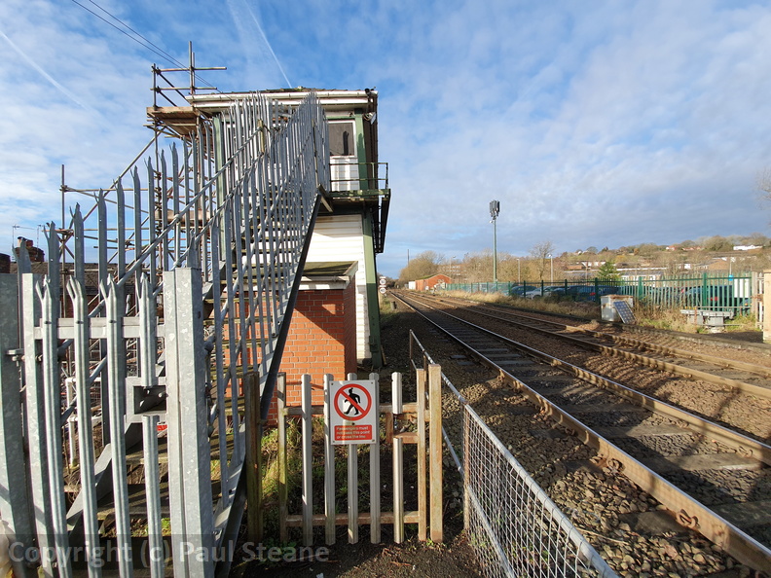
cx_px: 386
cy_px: 289
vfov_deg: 89.9
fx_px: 290
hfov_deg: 106.2
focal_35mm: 13
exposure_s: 1/510
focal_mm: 1.8
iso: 50
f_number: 2.2
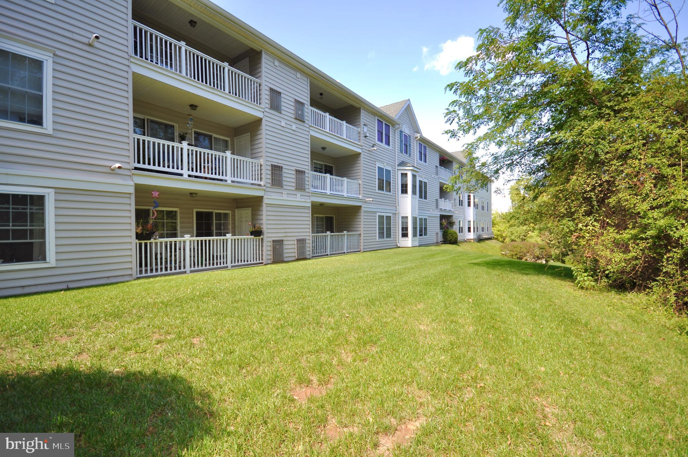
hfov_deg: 100.5
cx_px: 344
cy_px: 228
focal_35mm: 15
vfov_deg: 77.2
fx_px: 286
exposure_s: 1/125
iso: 100
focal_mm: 10
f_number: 5.6
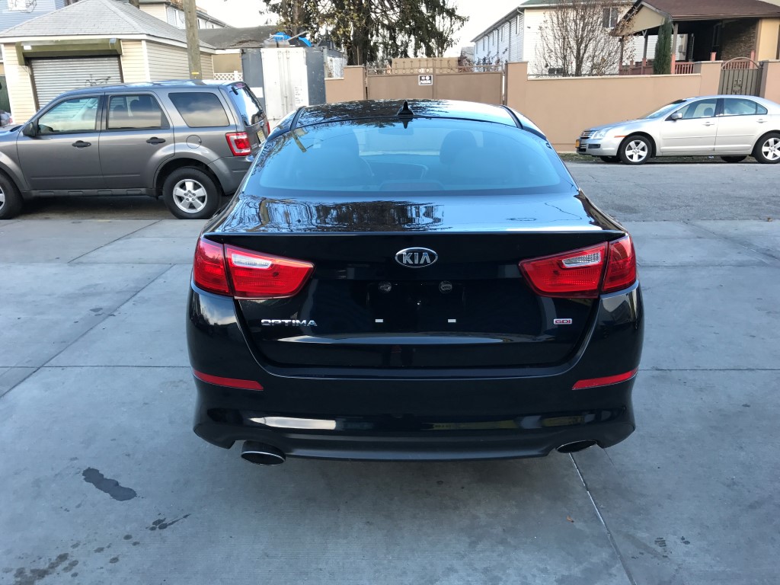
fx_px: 631
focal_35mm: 28
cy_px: 292
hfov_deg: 63.4
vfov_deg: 49.7
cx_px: 390
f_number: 1.8
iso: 20
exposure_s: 1/174
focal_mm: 3.99
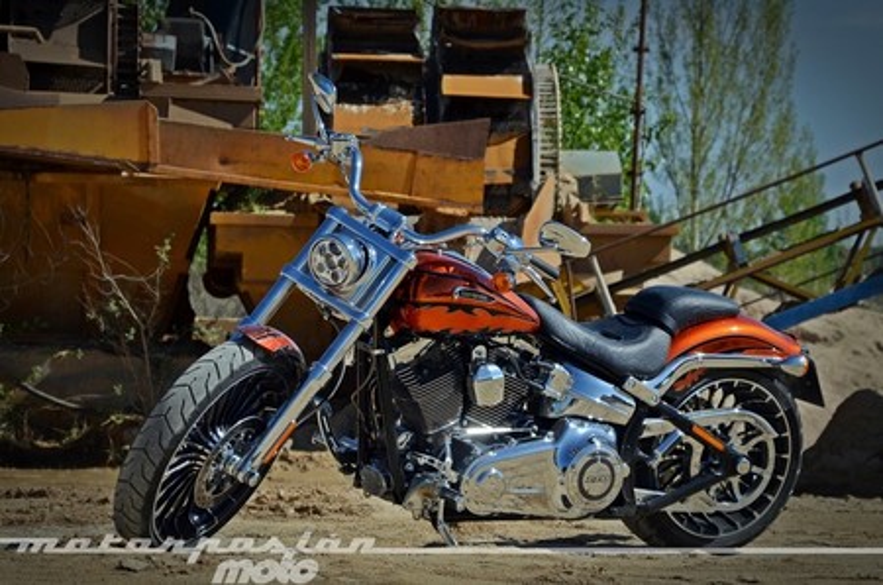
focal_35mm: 147
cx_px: 442
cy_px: 292
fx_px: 3598
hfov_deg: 14.0
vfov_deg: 9.3
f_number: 7.1
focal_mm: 98
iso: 320
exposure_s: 1/2000
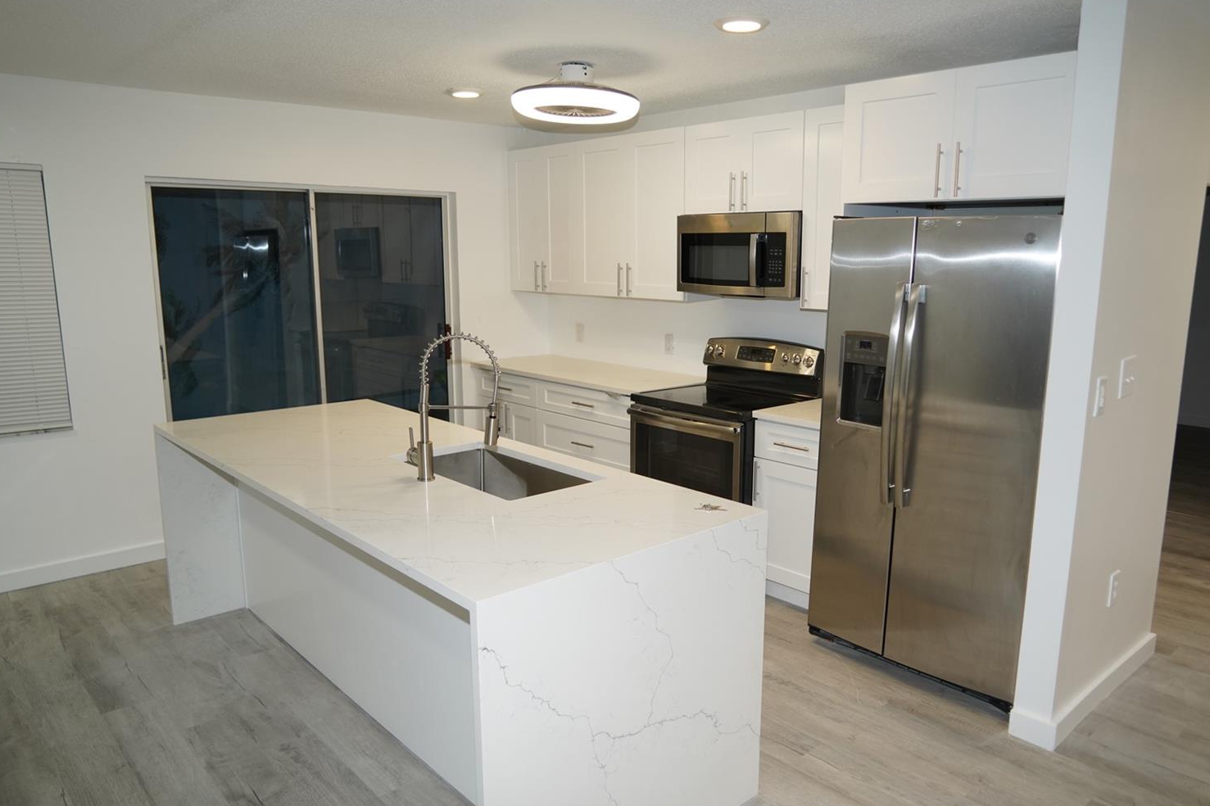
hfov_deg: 69.4
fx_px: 874
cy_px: 414
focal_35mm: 26
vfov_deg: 49.5
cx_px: 633
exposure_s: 1/160
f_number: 4
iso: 800
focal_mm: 24
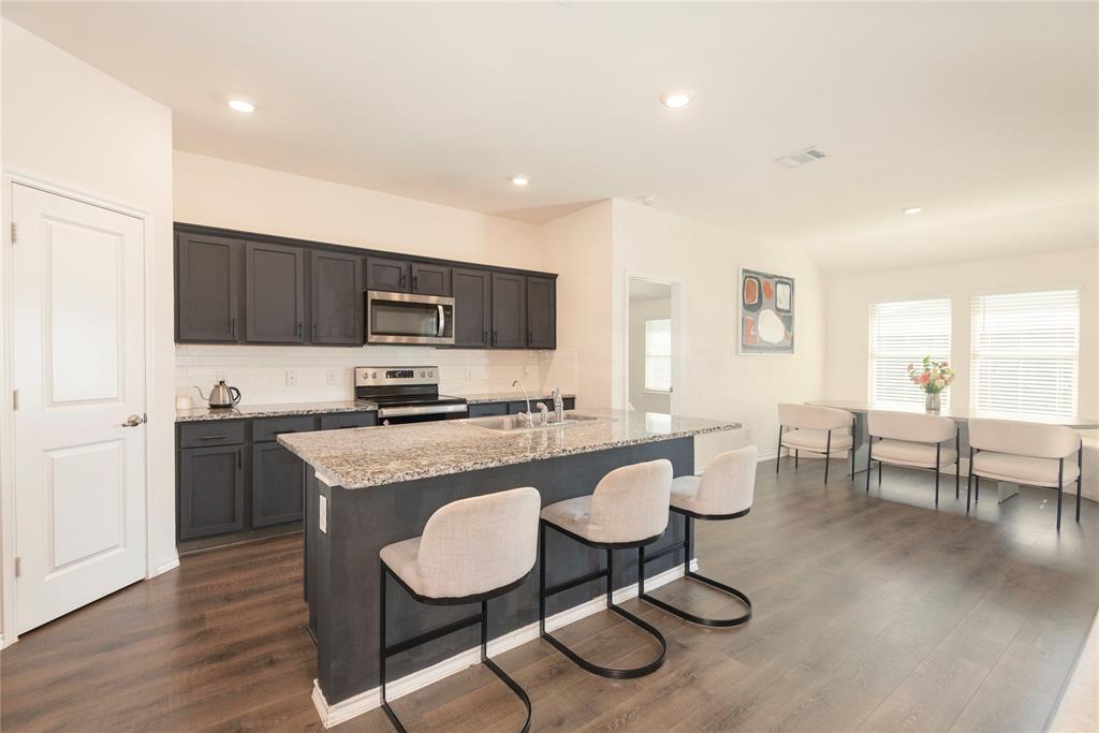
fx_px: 488
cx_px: 550
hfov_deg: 96.7
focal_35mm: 16
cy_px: 366
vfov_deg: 73.8
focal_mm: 16
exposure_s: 1/3
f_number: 7.1
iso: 100
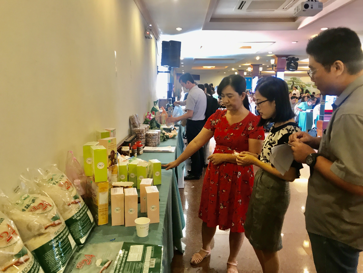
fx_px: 294
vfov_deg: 49.7
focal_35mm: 28
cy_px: 136
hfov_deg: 63.4
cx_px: 182
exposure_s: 1/16
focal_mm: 3.99
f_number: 1.8
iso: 50
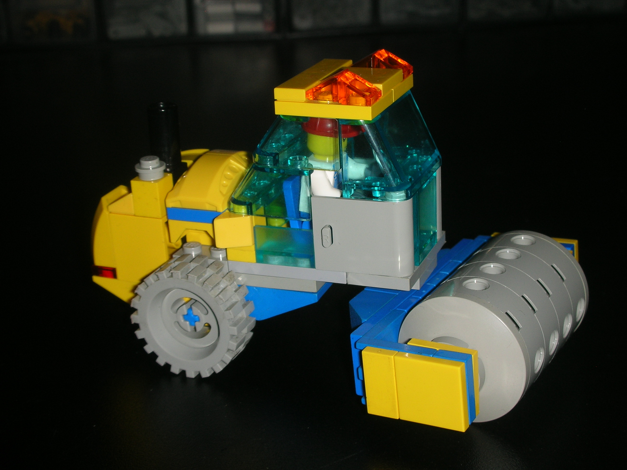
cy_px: 235
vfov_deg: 24.0
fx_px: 1105
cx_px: 314
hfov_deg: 31.7
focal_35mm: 61
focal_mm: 10.1
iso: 50
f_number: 4
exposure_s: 1/120
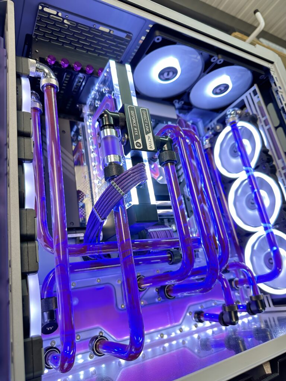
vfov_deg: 71.6
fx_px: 264
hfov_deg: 56.8
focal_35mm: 24
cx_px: 143
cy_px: 190
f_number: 1.8
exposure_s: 1/100
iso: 200
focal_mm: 6.9
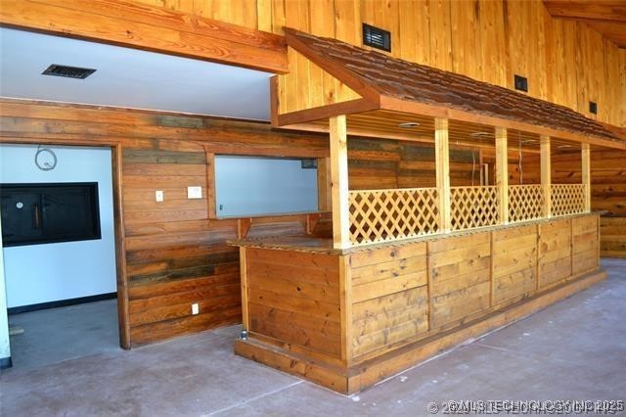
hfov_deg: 67.4
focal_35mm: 27
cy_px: 208
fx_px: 469
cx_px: 313
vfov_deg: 47.9
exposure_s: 1/60
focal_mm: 18
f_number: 3.5
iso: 900
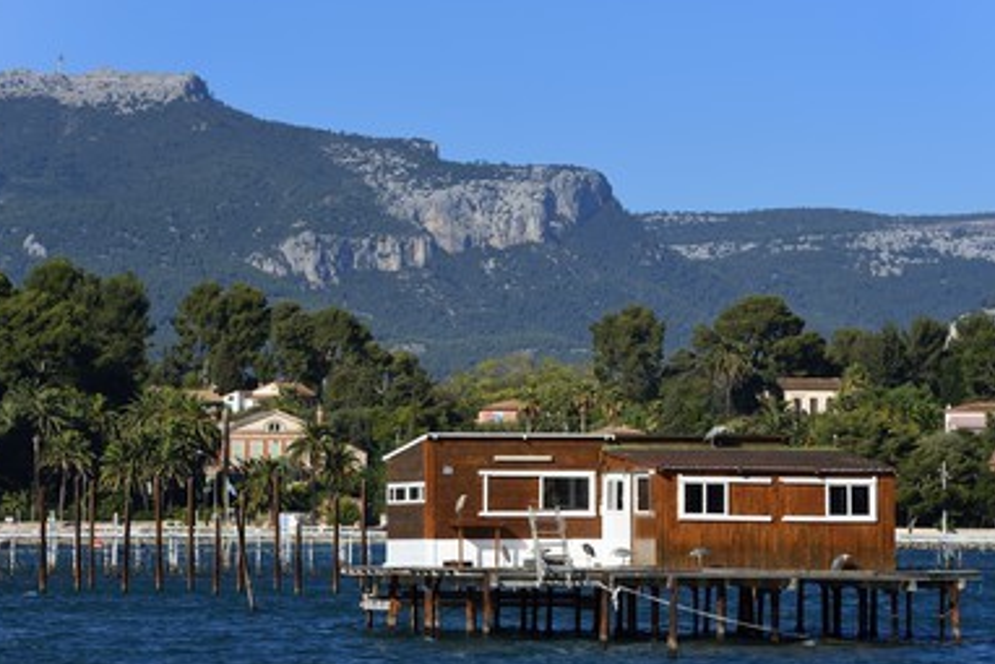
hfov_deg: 9.4
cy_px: 341
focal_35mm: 220
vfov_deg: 6.3
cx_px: 508
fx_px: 6083
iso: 200
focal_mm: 200
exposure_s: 1/250
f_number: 14
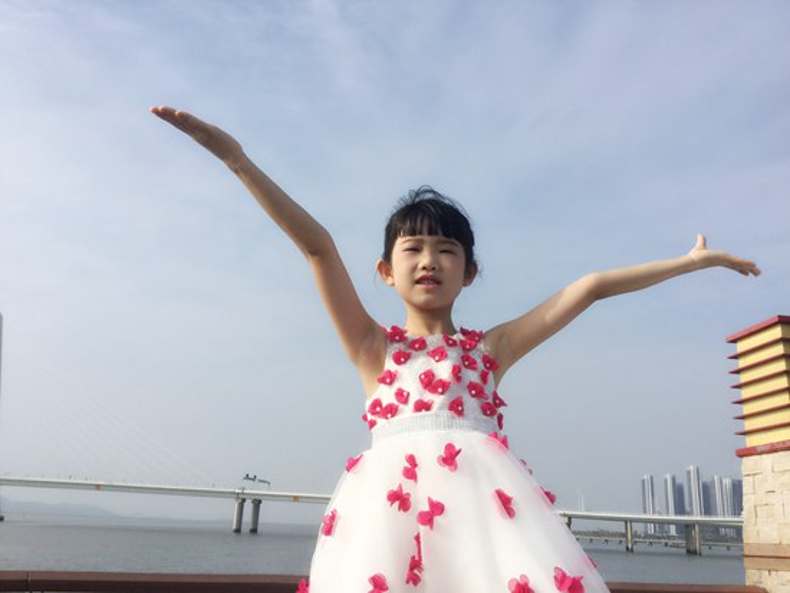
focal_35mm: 31
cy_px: 296
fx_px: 708
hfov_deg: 58.3
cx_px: 395
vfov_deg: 45.5
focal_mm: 3.3
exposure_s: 1/2037
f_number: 2.4
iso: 25
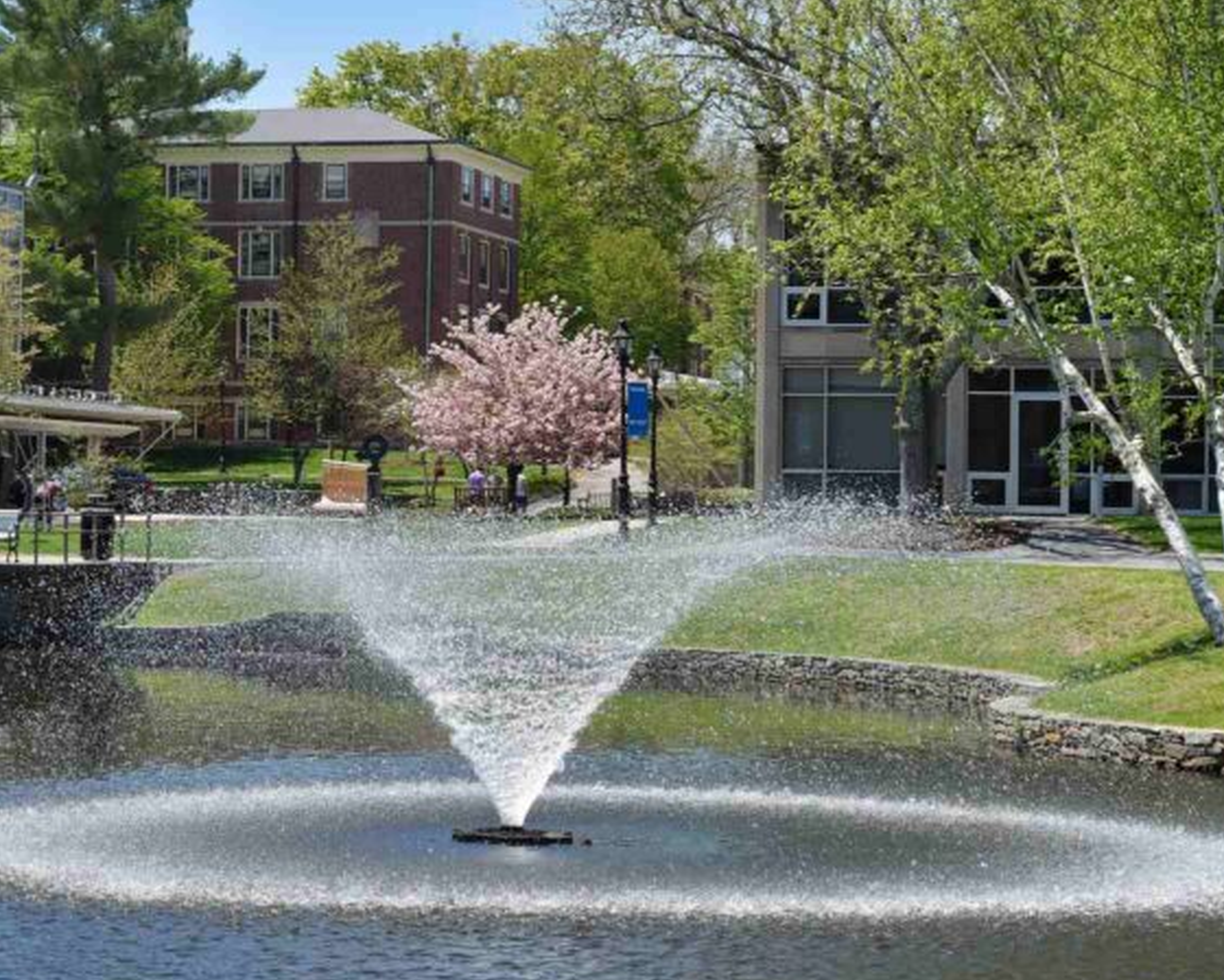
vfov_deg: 14.9
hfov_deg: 18.6
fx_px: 3731
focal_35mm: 103
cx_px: 382
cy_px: 319
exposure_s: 1/320
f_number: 10
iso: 200
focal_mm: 60
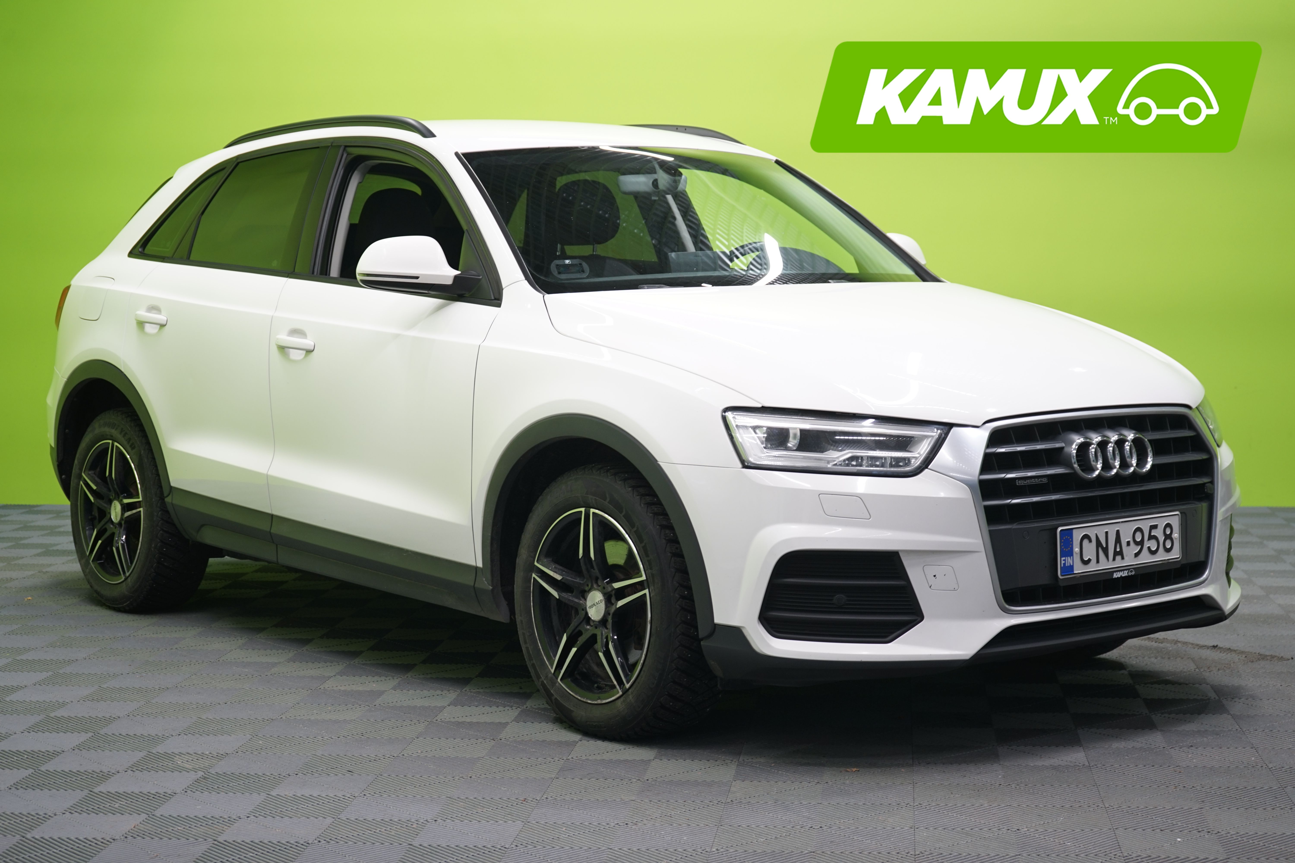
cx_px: 648
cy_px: 432
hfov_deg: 31.9
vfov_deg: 21.6
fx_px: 2266
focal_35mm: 63
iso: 320
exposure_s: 1/6
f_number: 5.6
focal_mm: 63
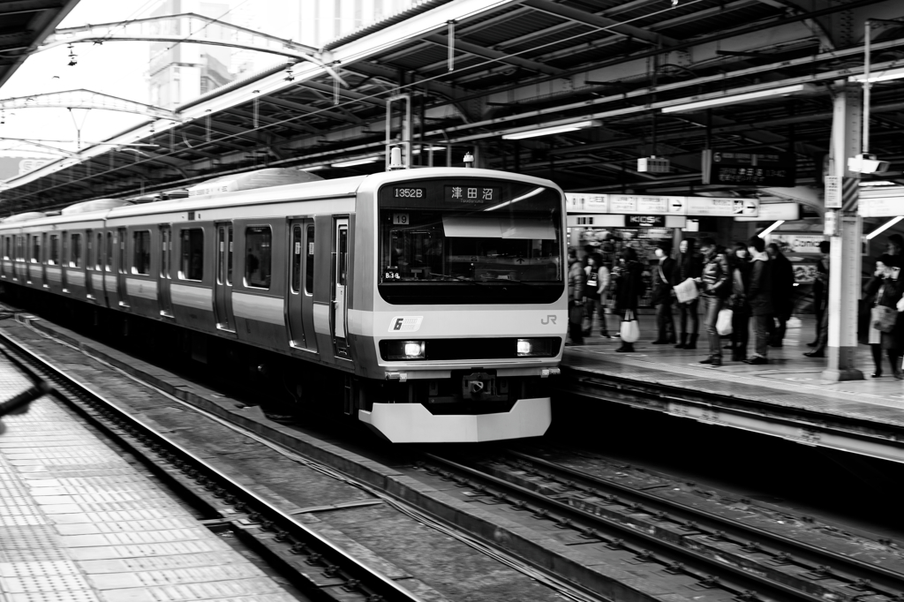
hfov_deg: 37.9
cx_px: 452
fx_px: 1318
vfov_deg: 25.7
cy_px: 301
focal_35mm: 52
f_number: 4
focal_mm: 35
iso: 100
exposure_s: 1/100
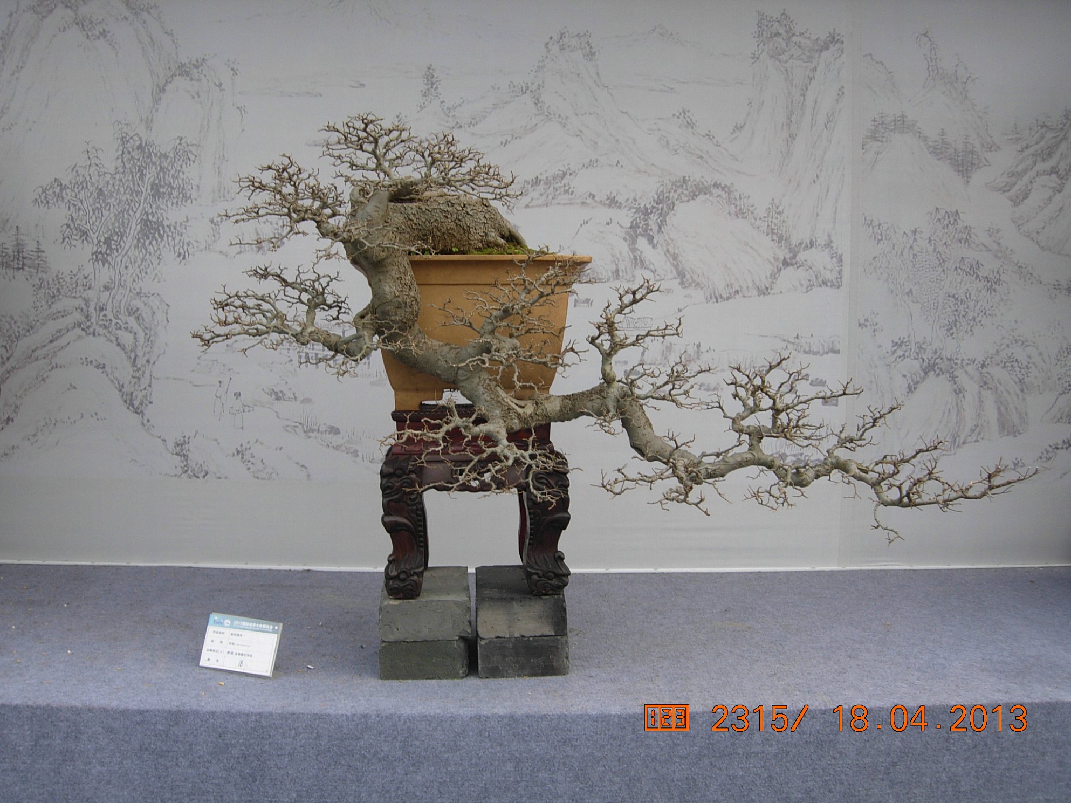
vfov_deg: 39.6
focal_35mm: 36
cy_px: 402
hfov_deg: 51.4
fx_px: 1114
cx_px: 536
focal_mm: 7.5
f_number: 3.8
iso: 50
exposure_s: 1/186
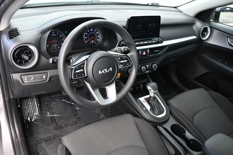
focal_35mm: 29
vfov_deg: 44.6
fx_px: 189
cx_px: 116
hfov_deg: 63.2
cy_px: 78
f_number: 3.8
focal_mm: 19.5
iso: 560
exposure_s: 1/125
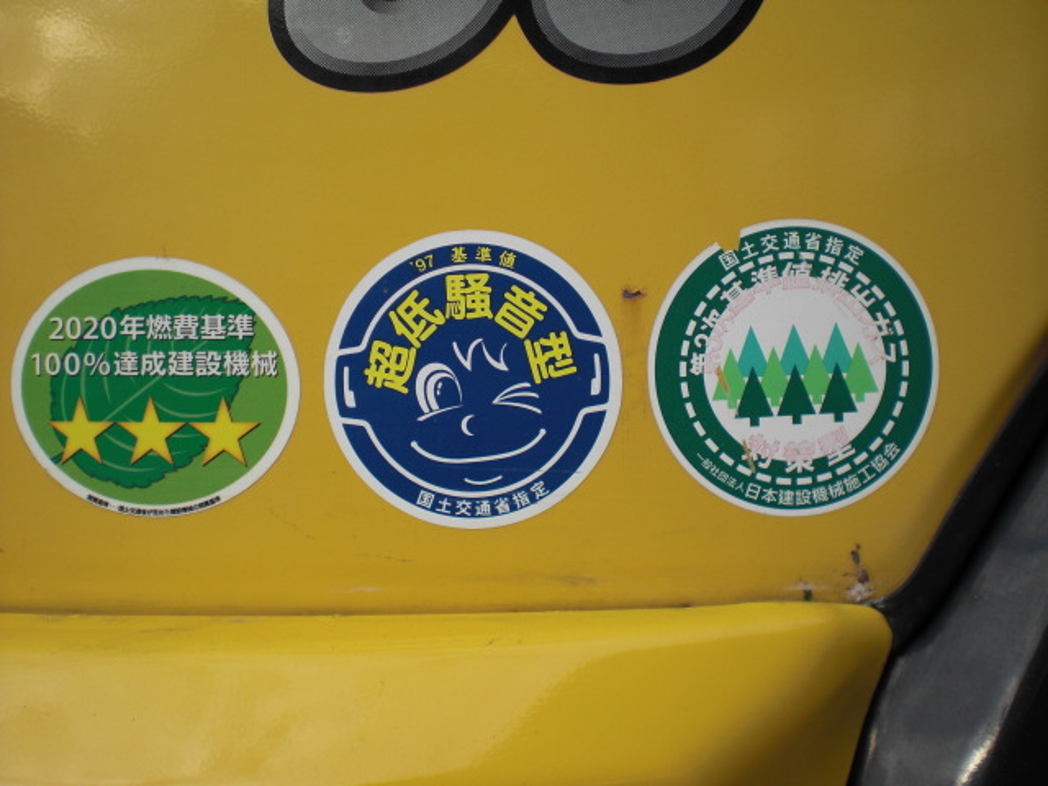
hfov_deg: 49.0
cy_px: 393
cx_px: 524
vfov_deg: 37.7
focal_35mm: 38
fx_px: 1150
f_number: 3.1
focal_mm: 6.3
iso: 64
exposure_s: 1/500
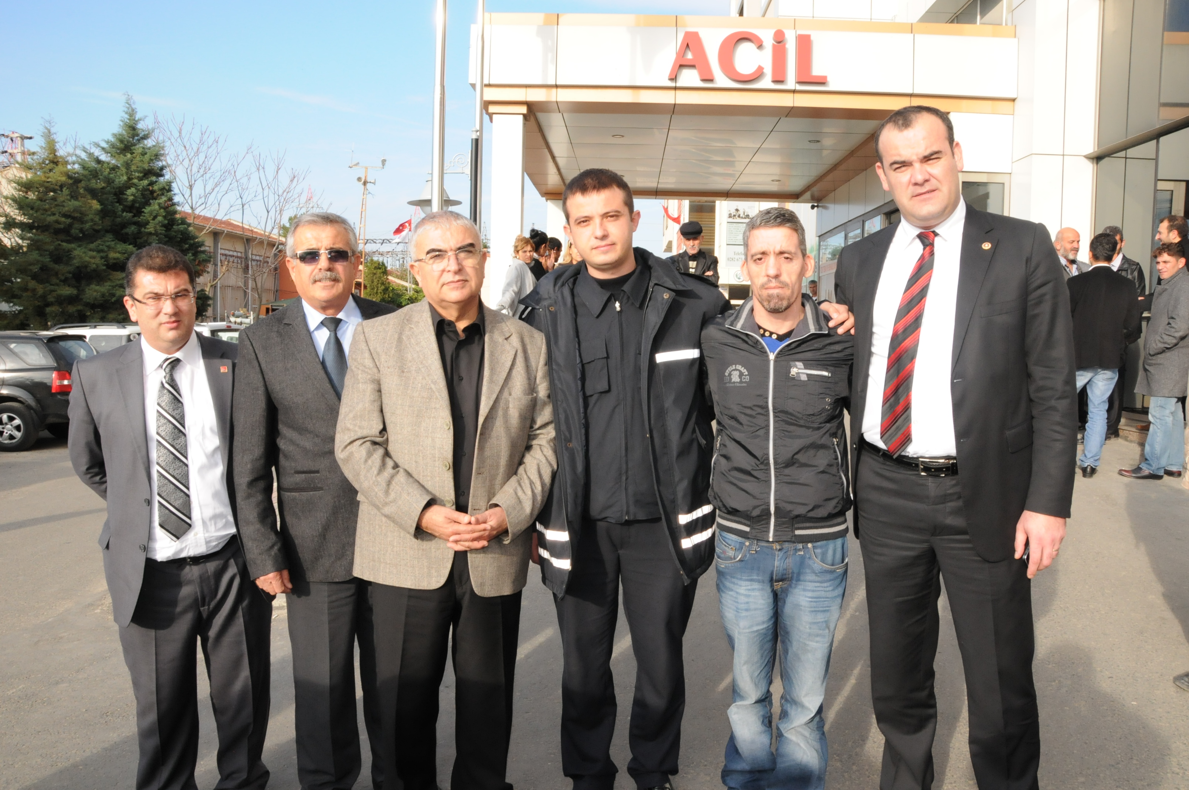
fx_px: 891
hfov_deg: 67.4
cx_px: 594
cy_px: 395
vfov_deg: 47.8
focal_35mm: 27
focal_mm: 18
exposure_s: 1/250
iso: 1000
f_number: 14
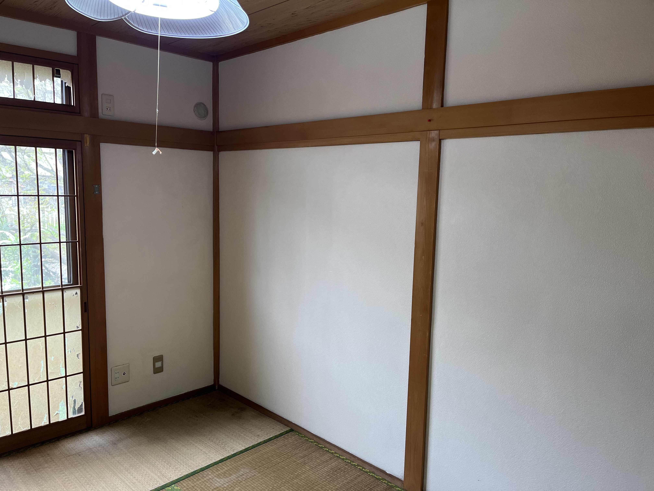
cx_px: 327
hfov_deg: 67.3
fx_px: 491
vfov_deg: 53.1
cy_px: 246
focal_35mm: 26
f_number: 1.6
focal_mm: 5.1
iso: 80
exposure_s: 1/120
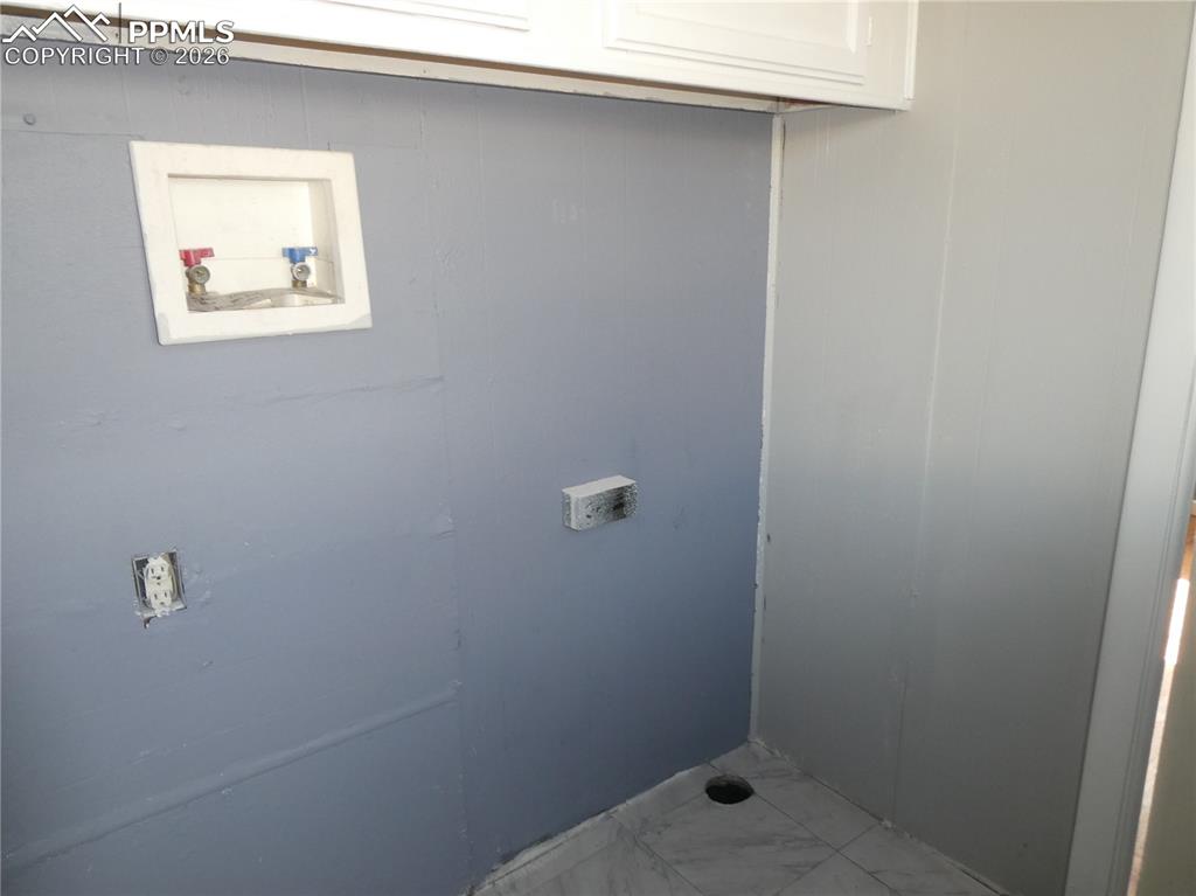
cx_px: 598
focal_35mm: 24
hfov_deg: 71.6
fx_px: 829
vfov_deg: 56.8
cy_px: 448
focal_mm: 4.3
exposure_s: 1/60
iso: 160
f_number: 3.3
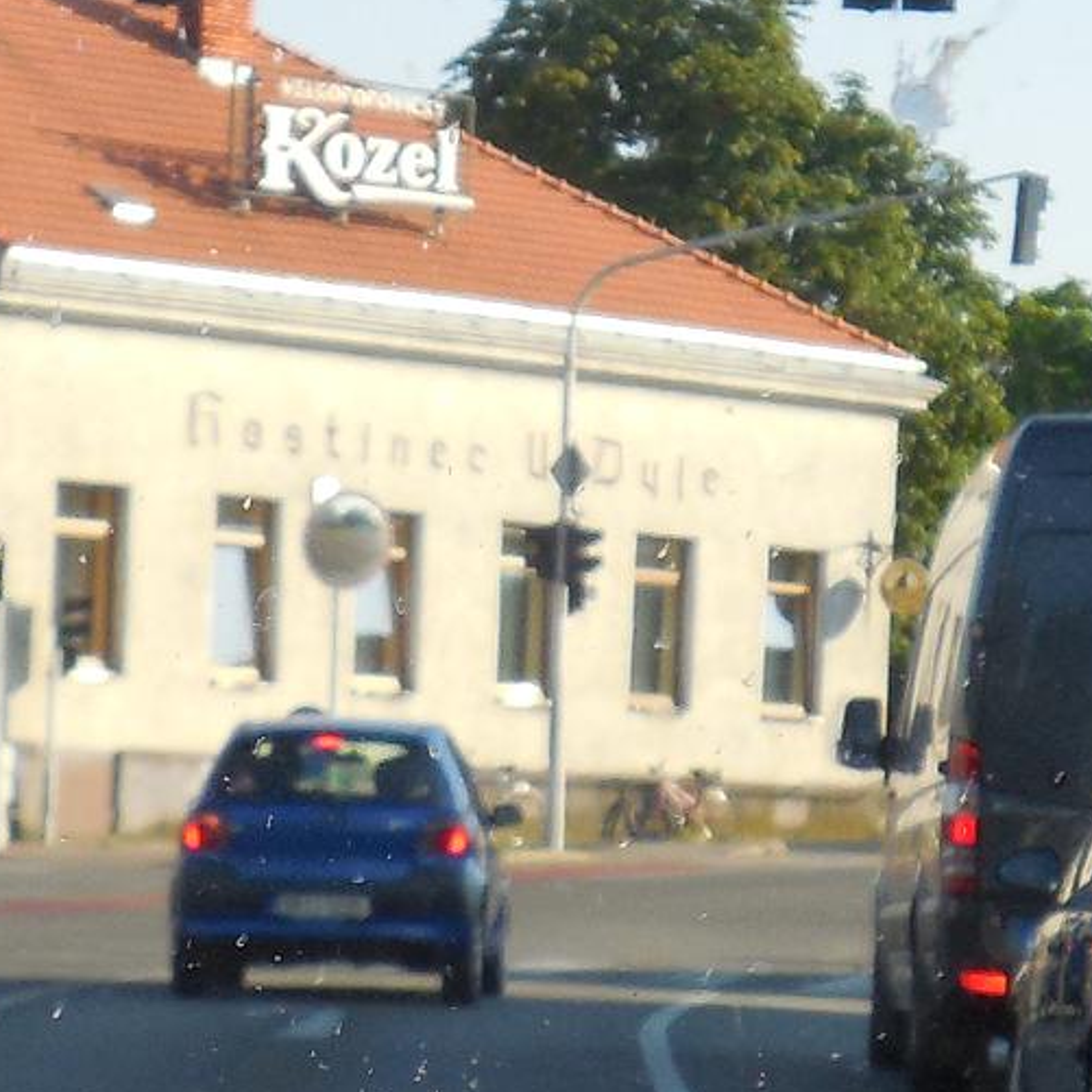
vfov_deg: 8.8
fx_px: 7102
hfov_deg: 8.8
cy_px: 684
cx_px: 78
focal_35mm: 199
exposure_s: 1/320
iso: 125
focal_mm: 8.8
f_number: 4.8
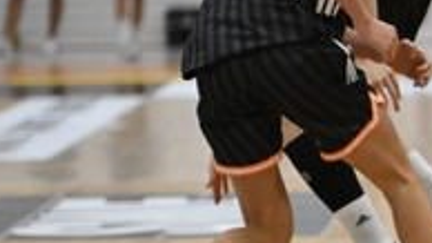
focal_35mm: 487
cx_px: 632
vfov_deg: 2.5
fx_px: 5577
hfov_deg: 4.4
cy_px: 317
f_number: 2.8
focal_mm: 150
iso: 7200
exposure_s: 1/2000
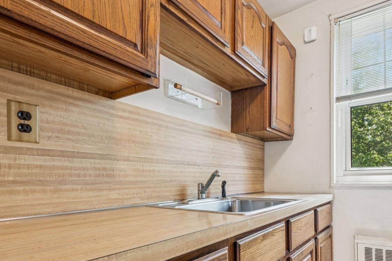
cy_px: 179
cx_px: 252
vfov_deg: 58.4
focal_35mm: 21
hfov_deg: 80.0
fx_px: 225
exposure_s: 1/1.25
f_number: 11
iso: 100
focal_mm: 14.5
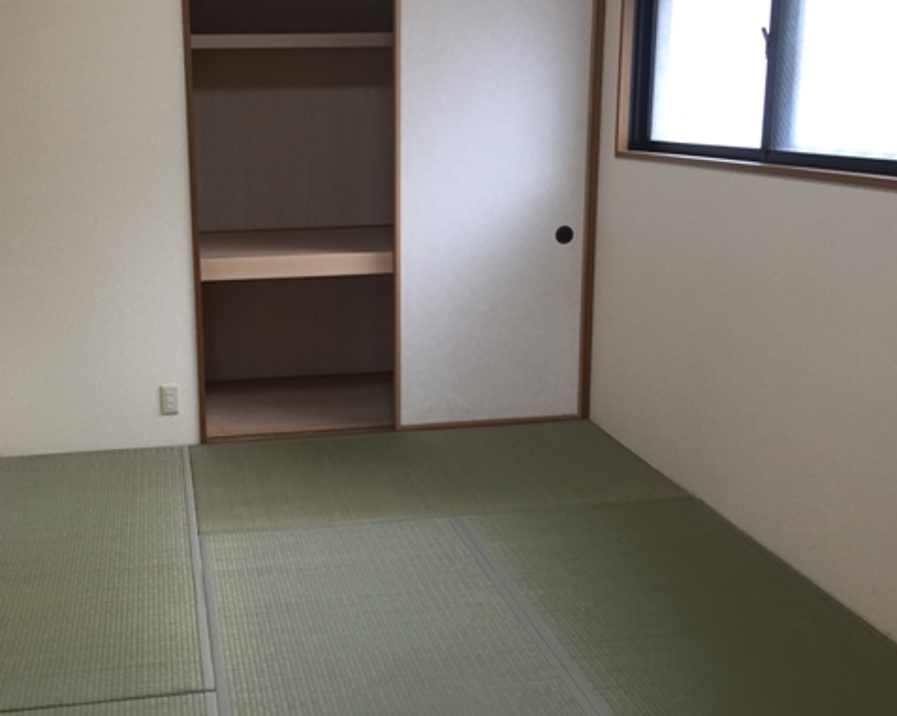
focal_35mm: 38
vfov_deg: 39.1
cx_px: 297
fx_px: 1008
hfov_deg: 47.2
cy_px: 323
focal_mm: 4.15
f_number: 2.2
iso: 40
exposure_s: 1/30
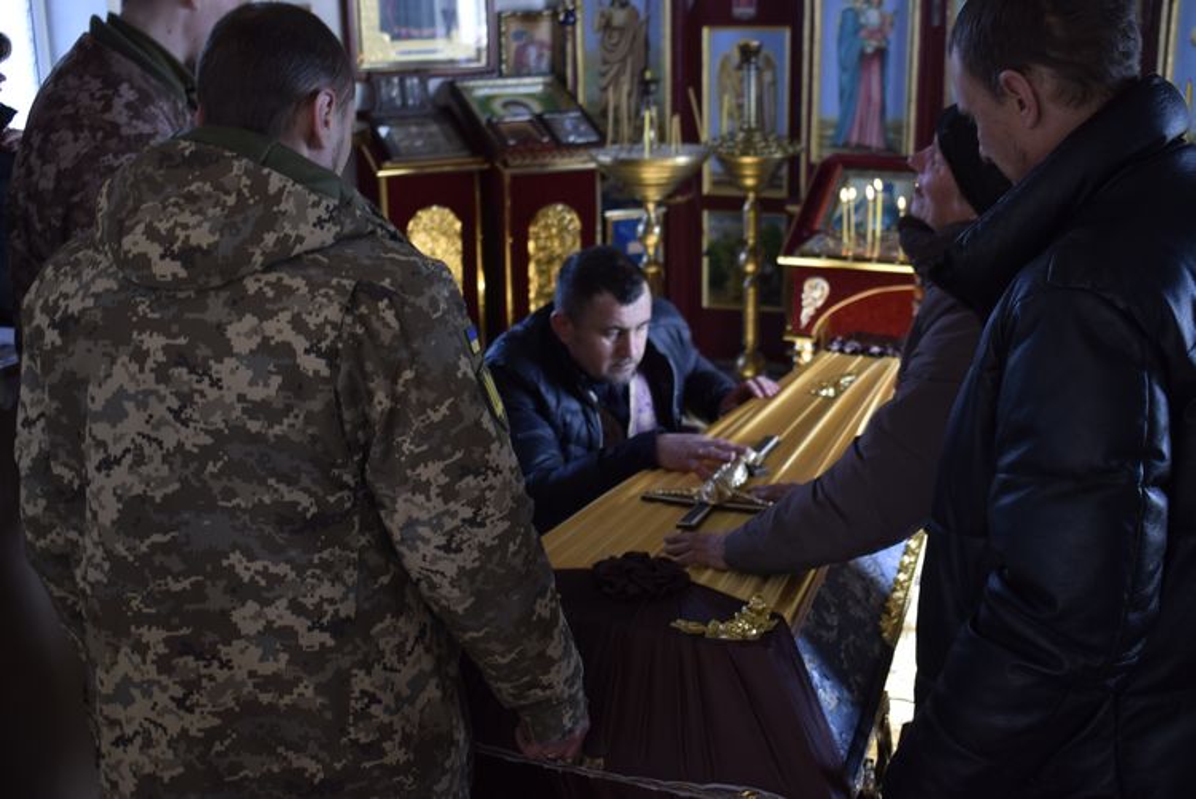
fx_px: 1446
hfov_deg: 44.9
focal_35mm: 44
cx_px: 598
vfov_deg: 30.9
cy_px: 400
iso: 400
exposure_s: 1/80
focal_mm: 29
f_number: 4.5
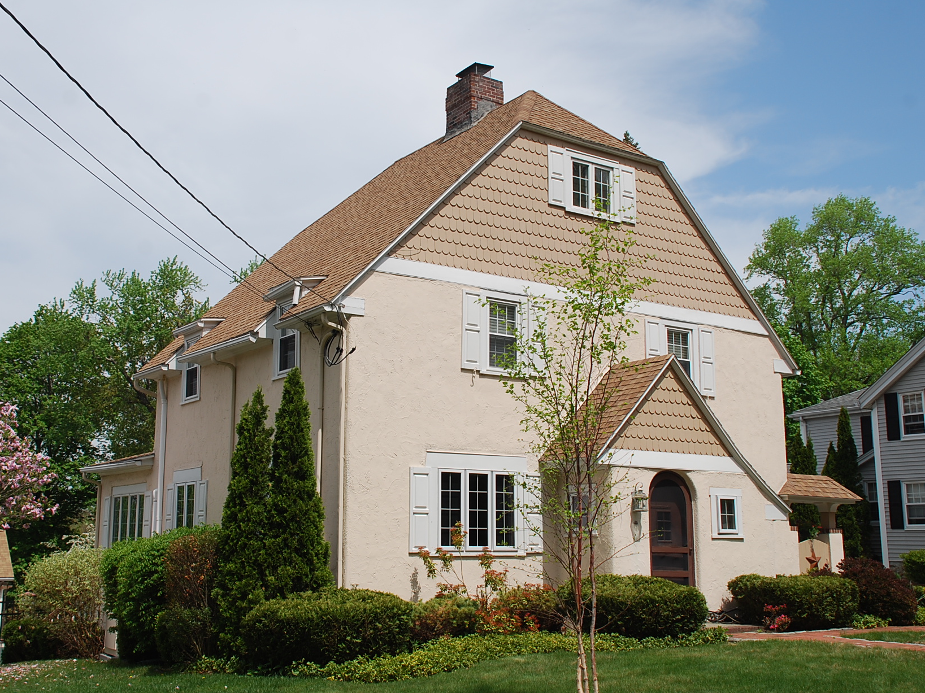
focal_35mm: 41
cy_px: 358
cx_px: 428
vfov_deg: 35.1
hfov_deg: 45.7
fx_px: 1095
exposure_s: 1/320
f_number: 9
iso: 100
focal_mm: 24
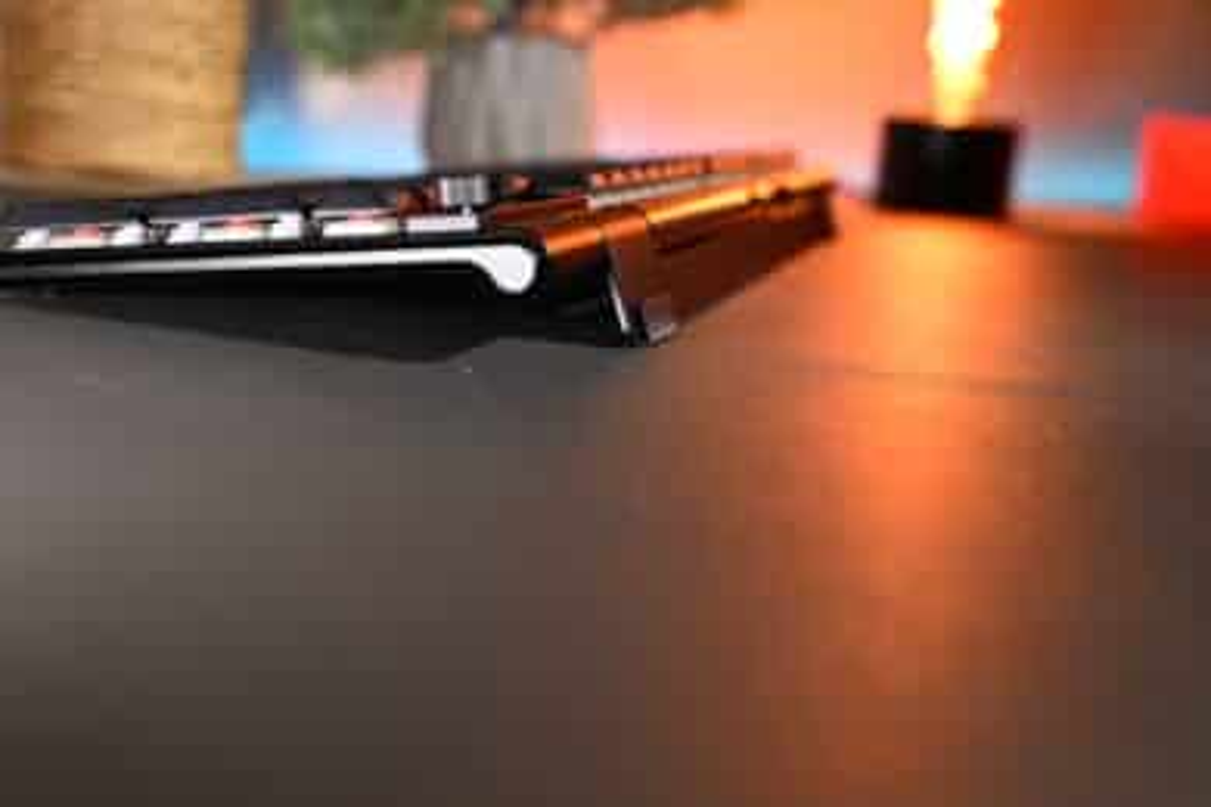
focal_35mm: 46
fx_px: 1547
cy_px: 404
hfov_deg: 42.7
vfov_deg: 29.2
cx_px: 606
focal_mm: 46
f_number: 5
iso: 280
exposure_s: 1/50
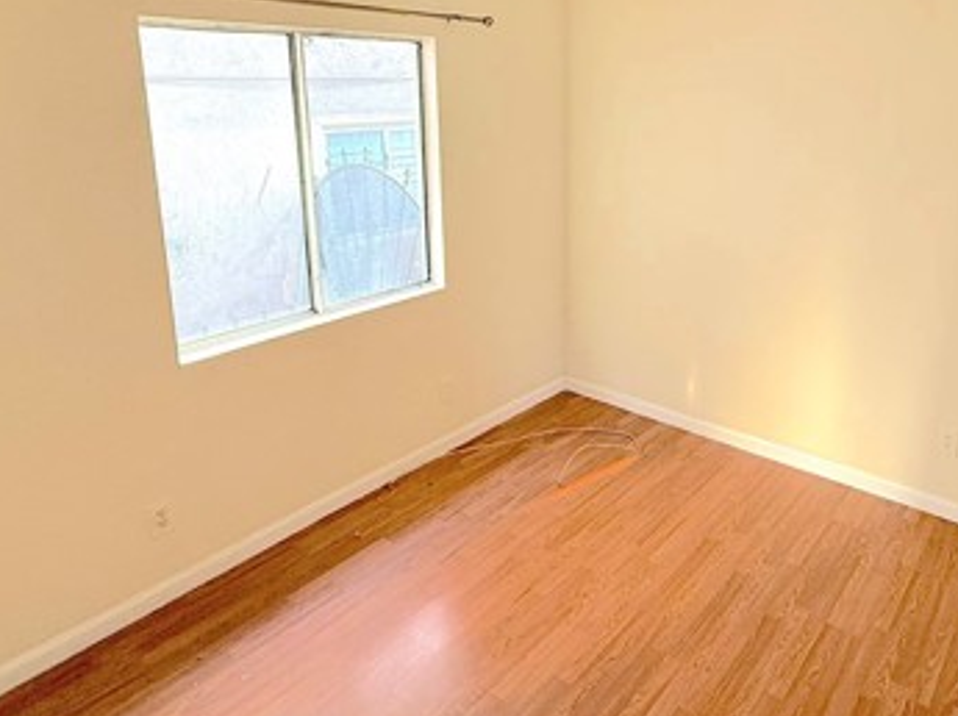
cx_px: 641
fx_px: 719
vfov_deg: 51.9
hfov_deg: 65.5
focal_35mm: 26
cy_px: 236
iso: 320
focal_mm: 2.22
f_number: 2.2
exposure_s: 1/120
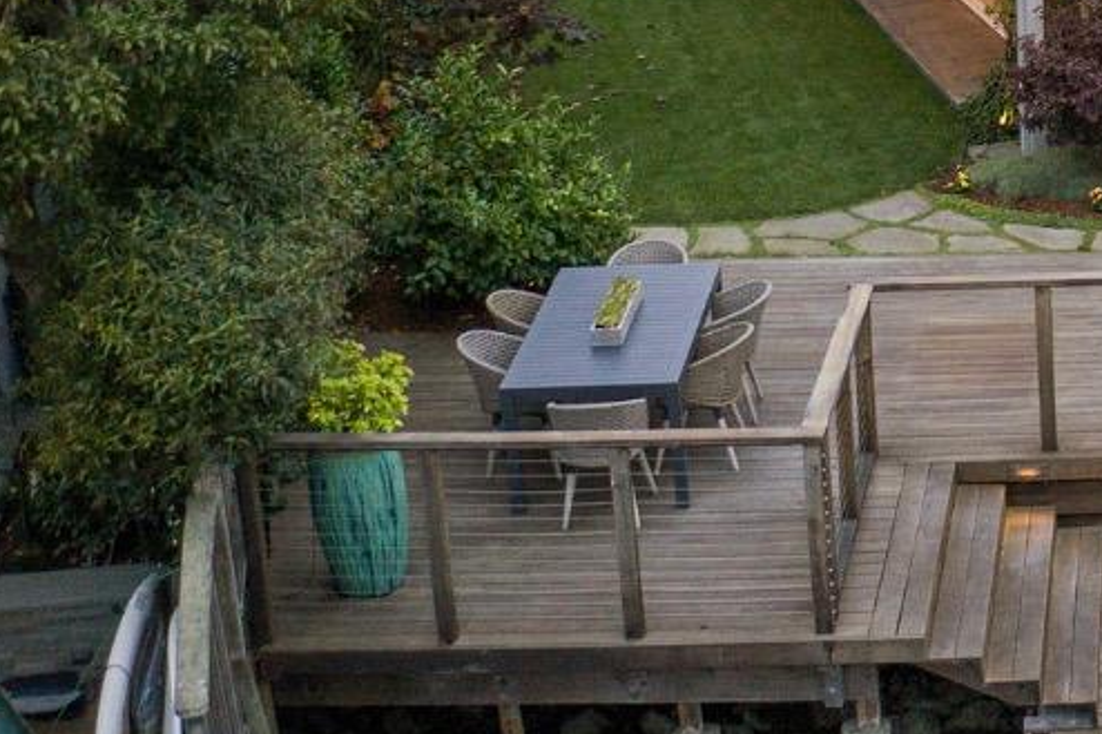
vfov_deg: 15.4
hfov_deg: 21.0
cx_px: 1553
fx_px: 2601
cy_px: -166
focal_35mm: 85
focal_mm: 10.26
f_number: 2.8
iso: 400
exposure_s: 1/60
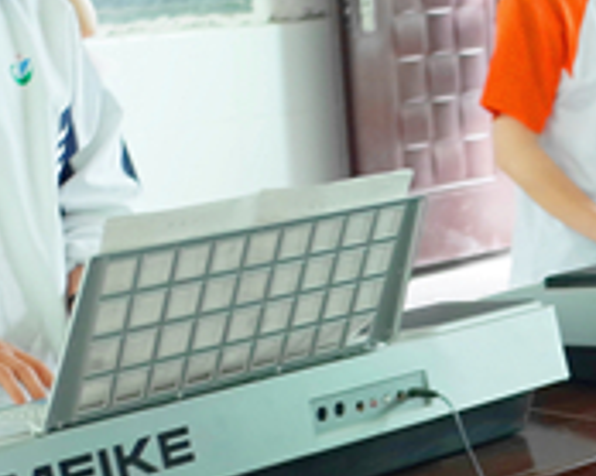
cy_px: 250
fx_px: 1463
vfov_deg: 18.5
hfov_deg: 19.7
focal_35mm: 83
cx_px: 921
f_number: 2.8
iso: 100
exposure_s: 1/20
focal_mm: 18.3
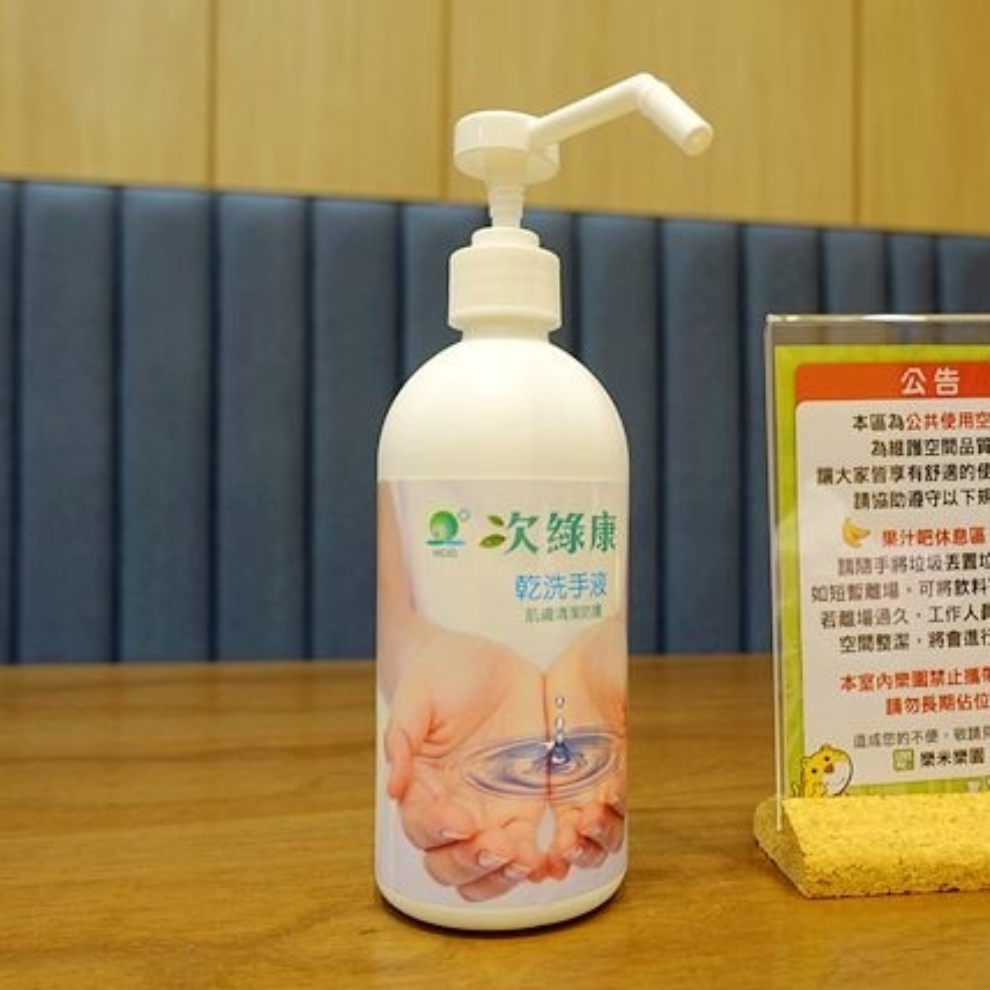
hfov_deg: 52.1
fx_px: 1003
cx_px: 601
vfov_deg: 52.5
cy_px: 496
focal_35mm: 31
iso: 125
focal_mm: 8.8
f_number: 2.2
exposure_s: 1/30
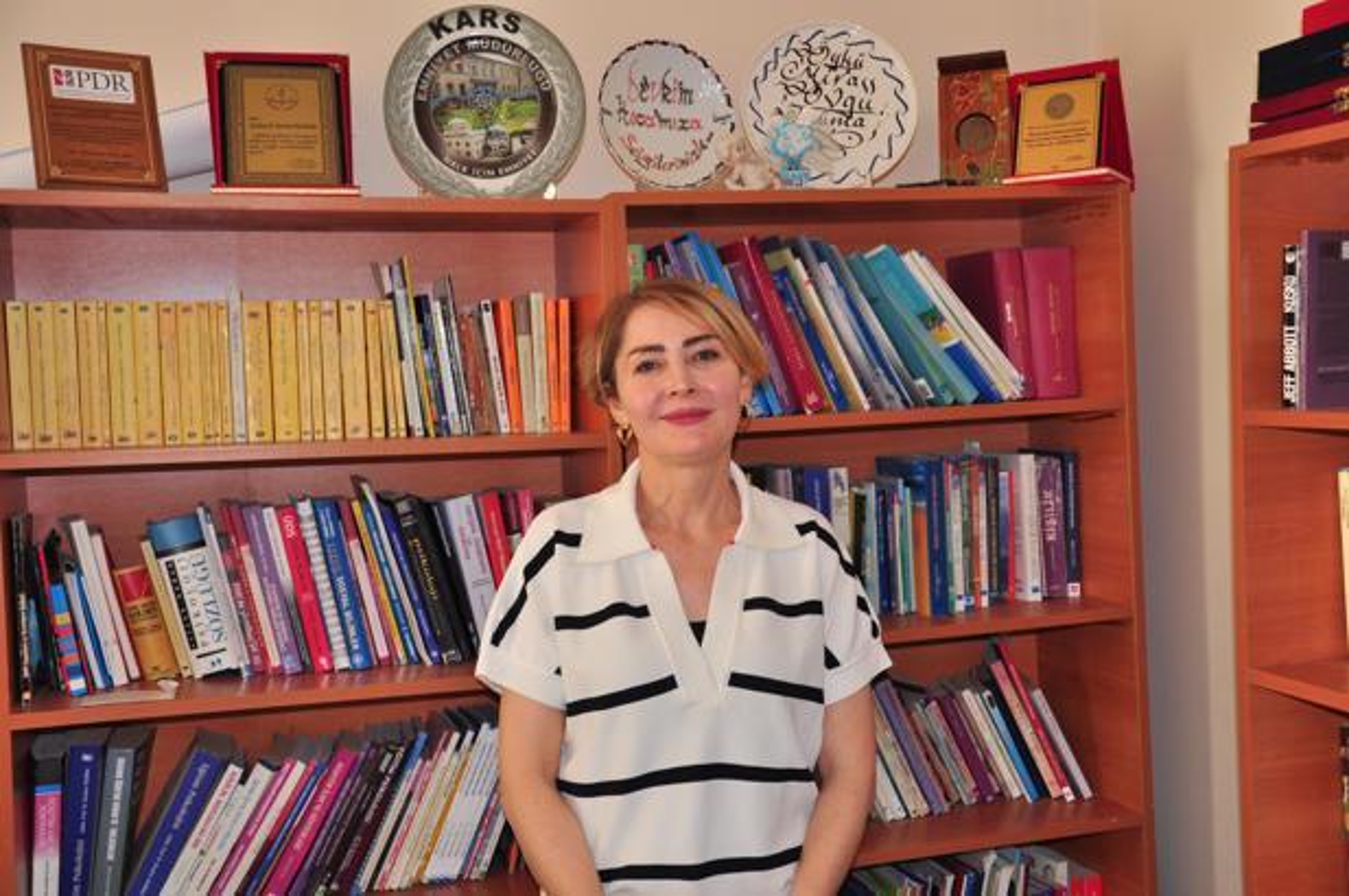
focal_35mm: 42
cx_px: 674
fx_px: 1572
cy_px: 448
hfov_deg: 46.4
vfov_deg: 31.8
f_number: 4
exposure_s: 1/60
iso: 400
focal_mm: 28
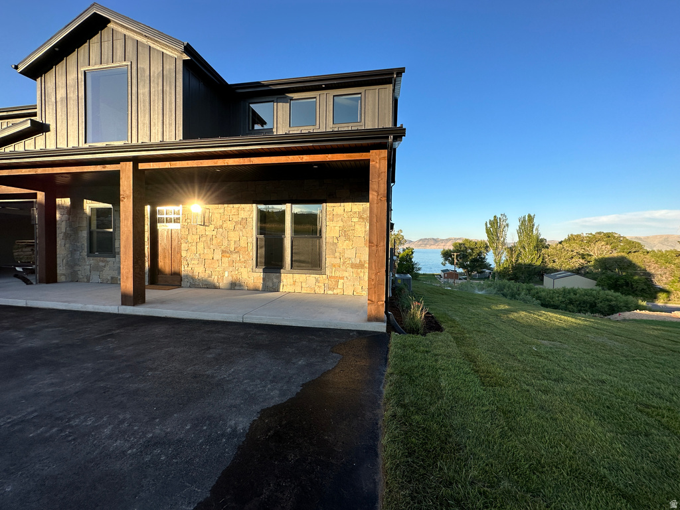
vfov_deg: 85.7
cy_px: 255
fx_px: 275
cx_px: 340
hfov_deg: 102.1
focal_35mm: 14
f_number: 2.2
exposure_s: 1/882
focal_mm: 2.22
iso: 40
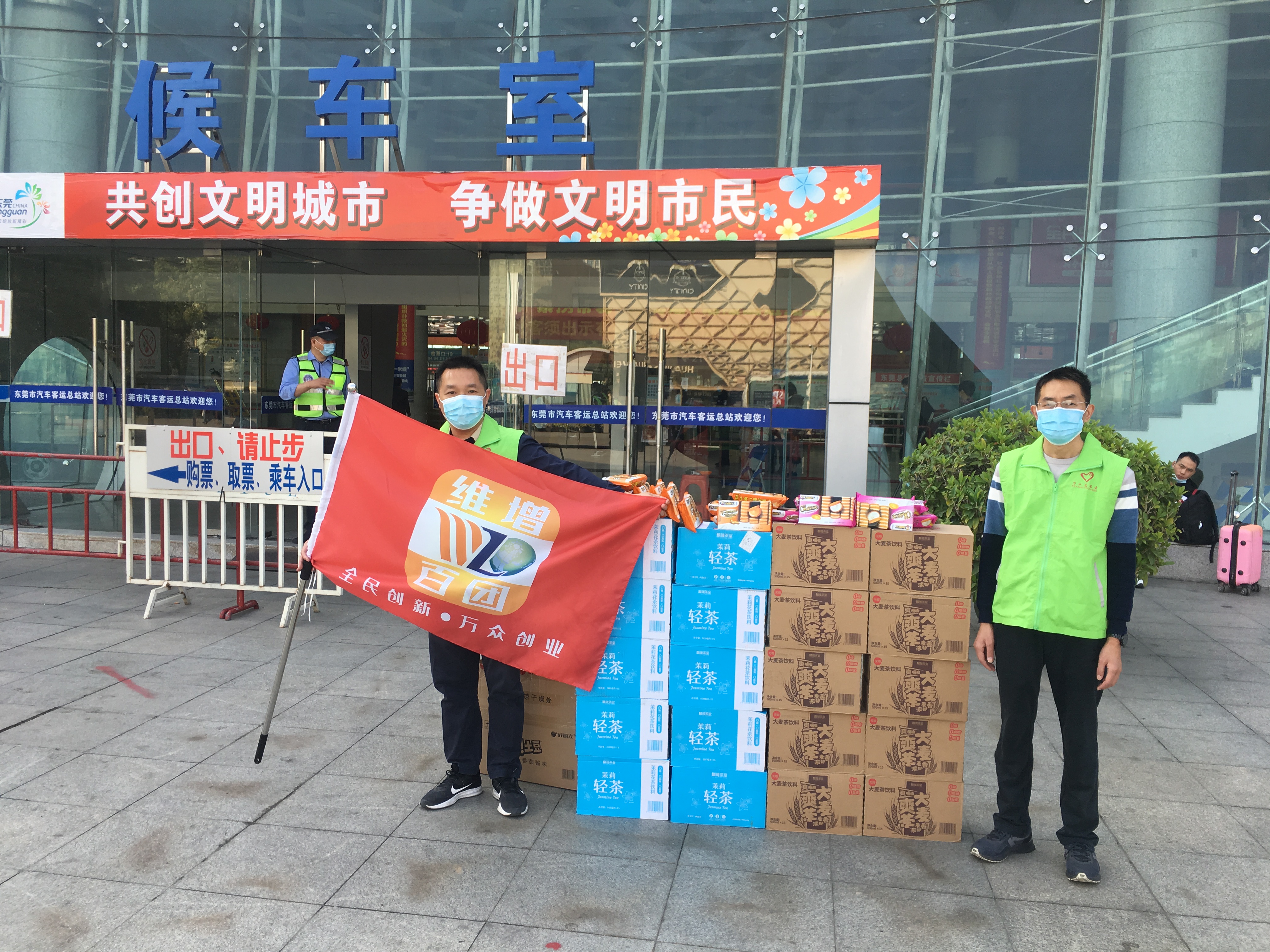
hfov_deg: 61.7
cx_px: 635
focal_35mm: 29
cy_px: 476
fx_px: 1064
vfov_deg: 48.2
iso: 25
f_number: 2.2
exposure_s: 1/265
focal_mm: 4.15
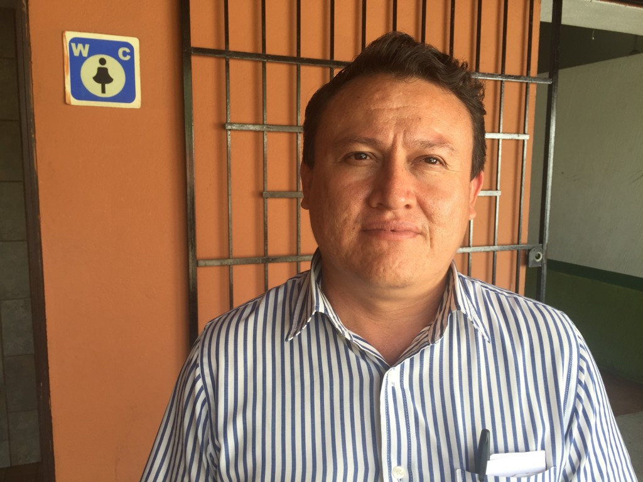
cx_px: 322
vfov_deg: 48.2
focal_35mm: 29
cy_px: 241
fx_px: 539
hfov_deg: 61.7
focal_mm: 4.15
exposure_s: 1/120
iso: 32
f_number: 2.2
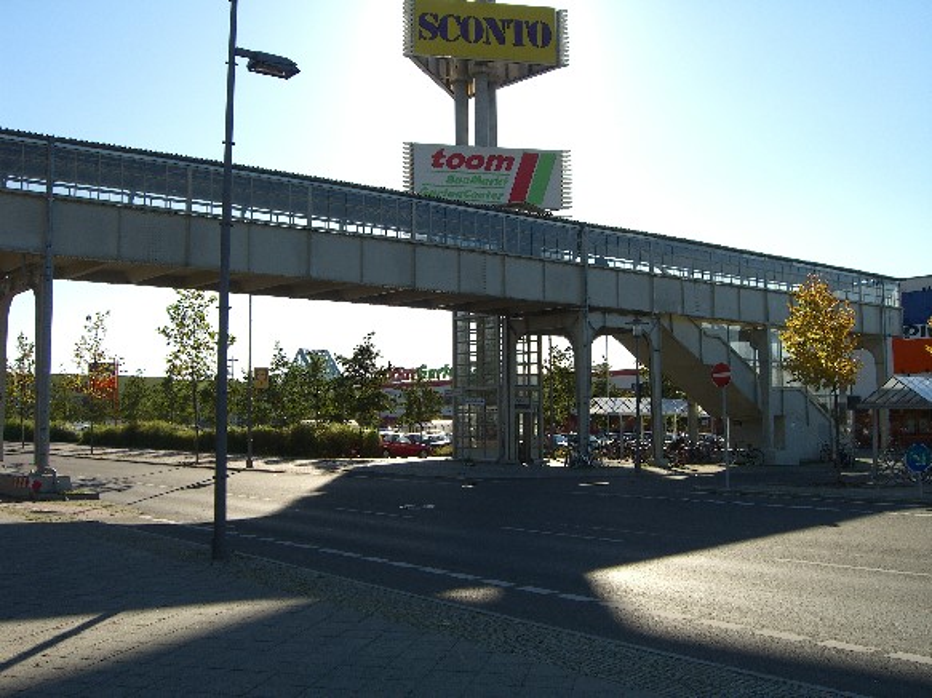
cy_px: 349
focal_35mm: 38
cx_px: 466
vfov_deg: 37.7
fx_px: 1023
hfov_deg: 49.0
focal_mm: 7.9
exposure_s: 1/160
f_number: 8
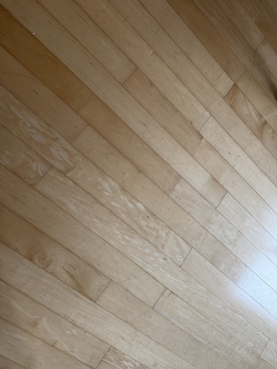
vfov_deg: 71.6
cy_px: 184
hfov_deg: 56.8
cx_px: 138
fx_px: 256
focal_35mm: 24
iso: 200
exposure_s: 1/120
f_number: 1.78
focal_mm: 6.76
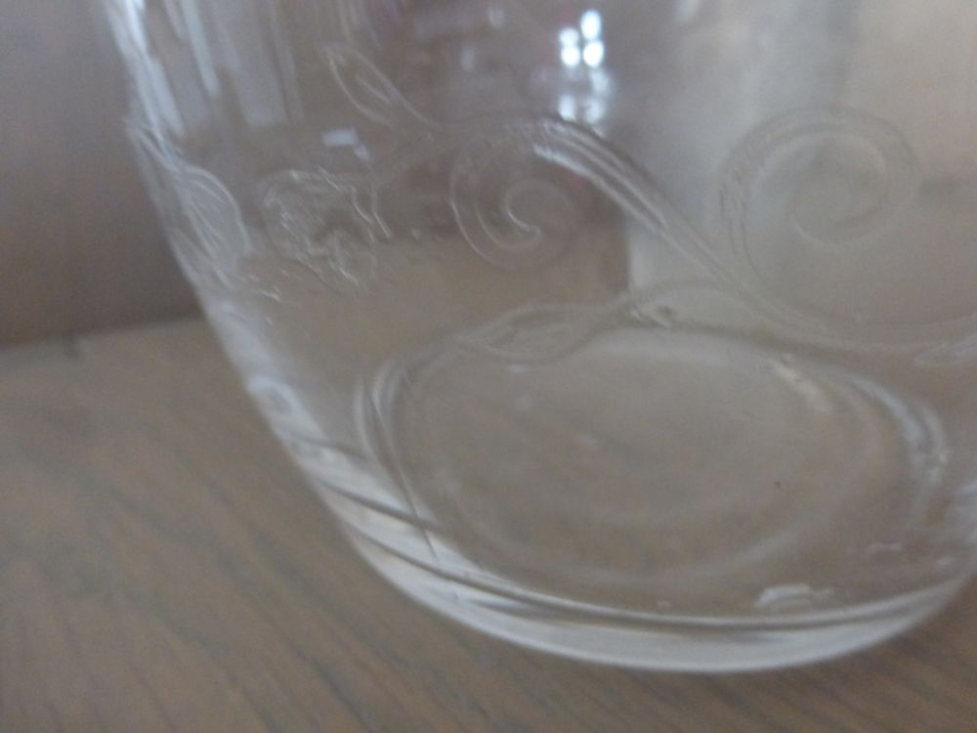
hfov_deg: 69.4
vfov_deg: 54.9
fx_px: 706
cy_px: 366
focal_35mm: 25
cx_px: 488
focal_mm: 4.3
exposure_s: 1/8
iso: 800
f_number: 3.3
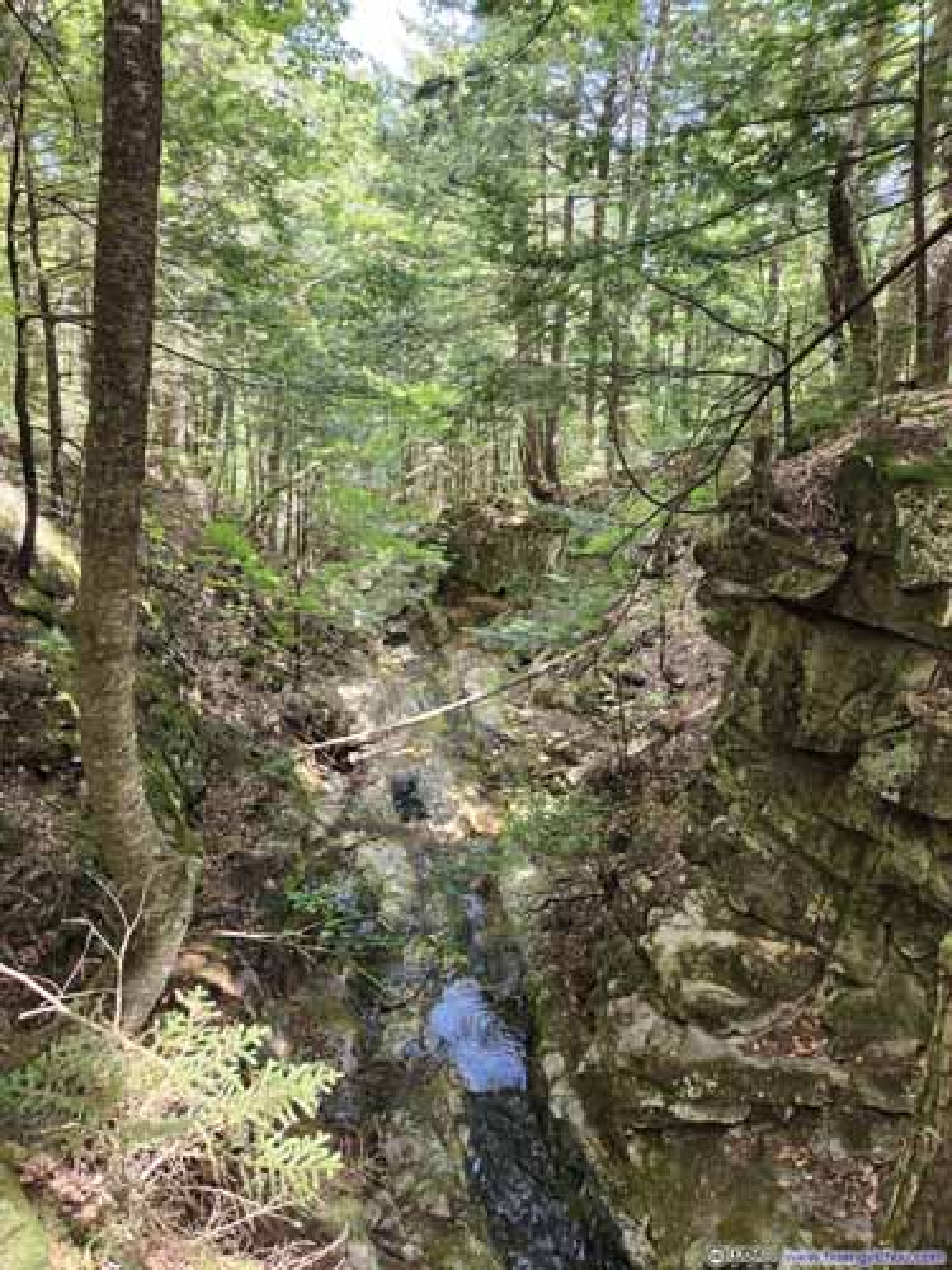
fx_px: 843
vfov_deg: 73.9
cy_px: 635
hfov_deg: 58.9
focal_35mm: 23
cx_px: 476
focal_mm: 5.4
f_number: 1.8
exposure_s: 1/180
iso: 200
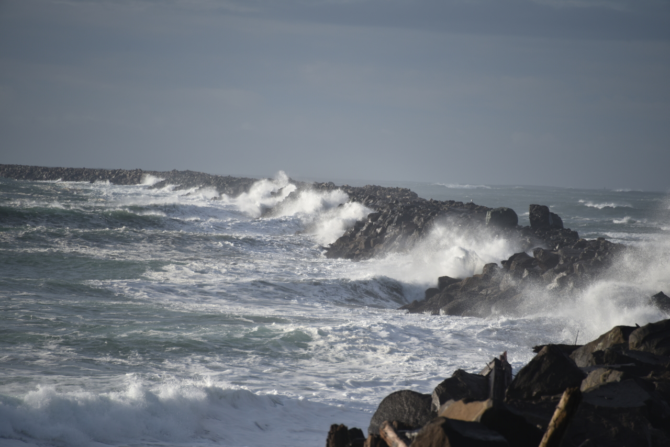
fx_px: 5584
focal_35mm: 300
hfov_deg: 6.9
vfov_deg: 4.6
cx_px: 335
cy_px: 224
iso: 100
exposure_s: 1/640
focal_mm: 300
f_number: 5.6
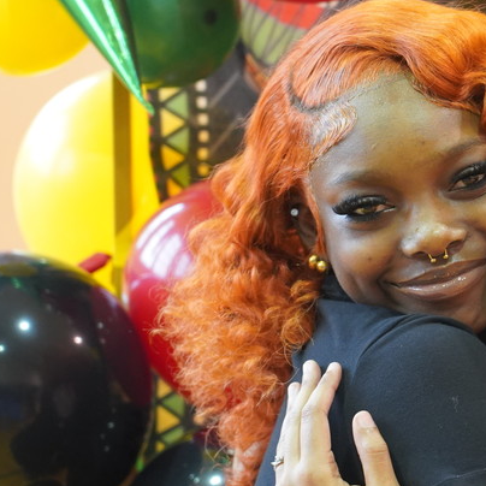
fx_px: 3590
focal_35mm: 226
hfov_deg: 7.7
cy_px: 266
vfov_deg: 7.7
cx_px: 550
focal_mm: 105
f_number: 4
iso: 3200
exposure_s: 1/160
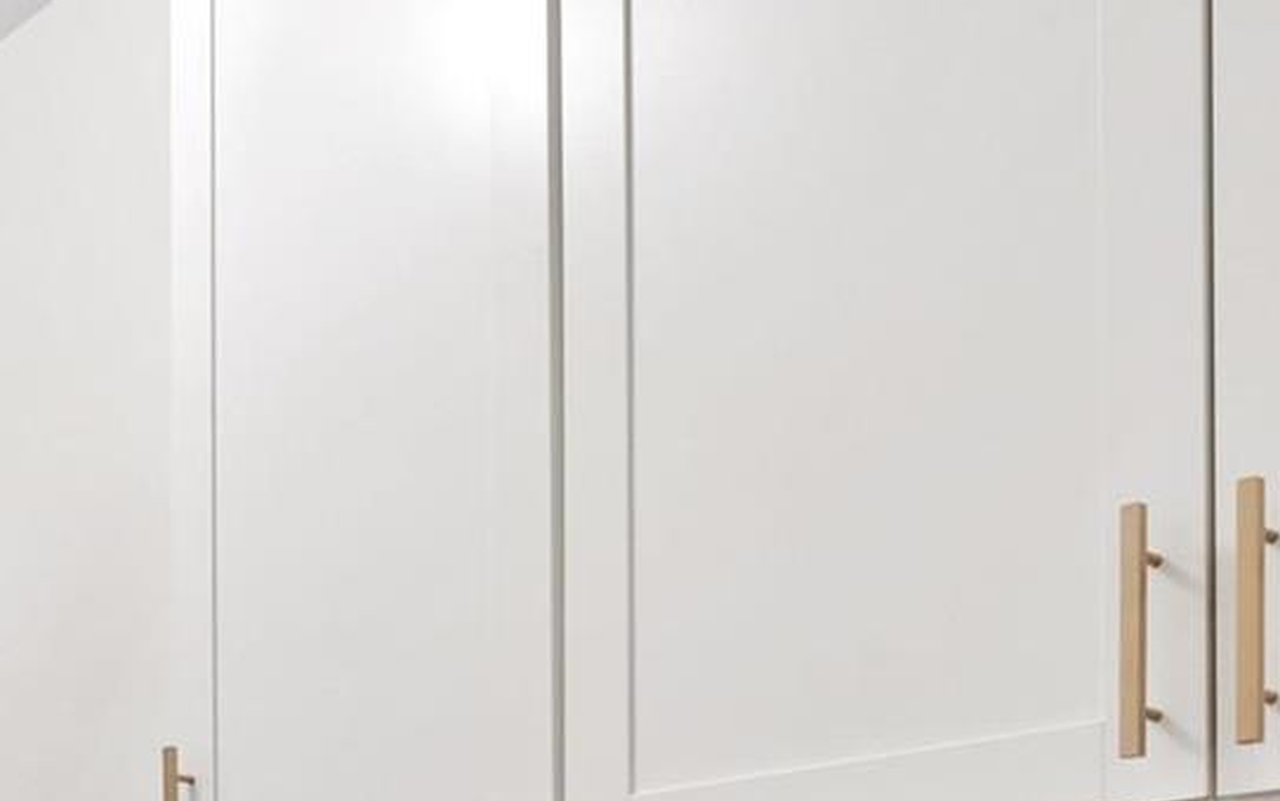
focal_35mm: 54
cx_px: -283
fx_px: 1885
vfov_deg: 21.1
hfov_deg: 31.1
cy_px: 1124
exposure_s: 1/6
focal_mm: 9
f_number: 8
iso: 400
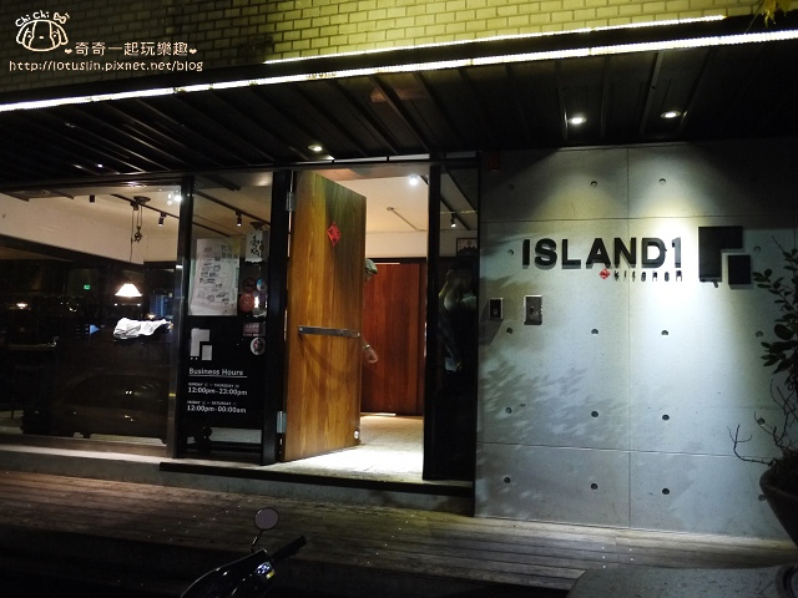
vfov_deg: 49.7
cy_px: 299
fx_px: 645
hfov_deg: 63.4
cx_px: 399
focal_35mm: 28
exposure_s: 1/15
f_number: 2.5
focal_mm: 14
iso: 800
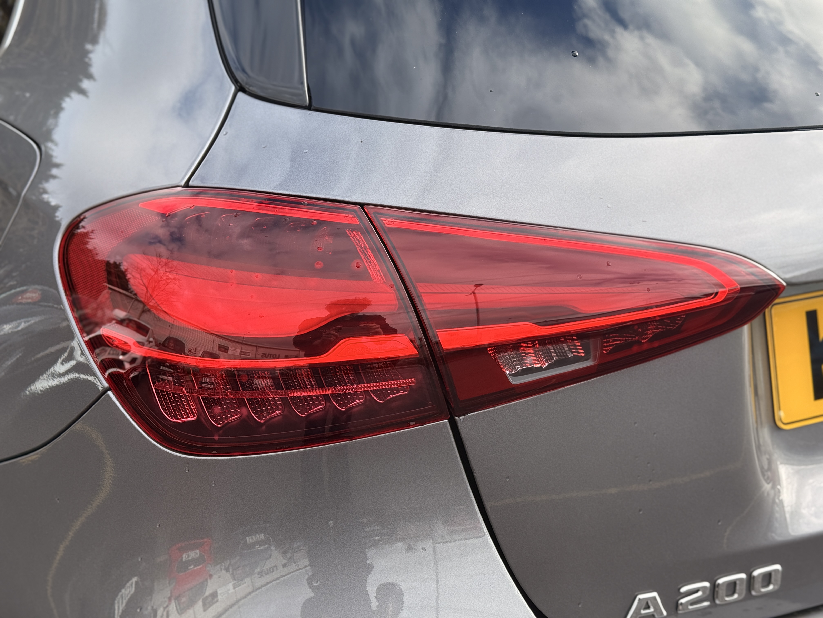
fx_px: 1141
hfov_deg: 39.7
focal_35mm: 48
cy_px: 309
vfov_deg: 30.3
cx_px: 412
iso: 64
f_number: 1.78
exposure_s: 1/928
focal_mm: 6.76
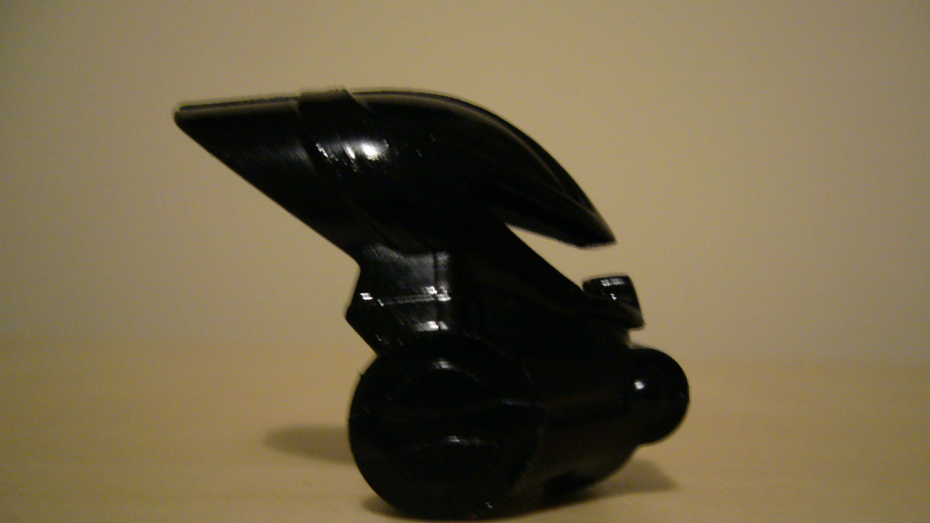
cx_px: 469
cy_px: 322
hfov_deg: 51.6
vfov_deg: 30.3
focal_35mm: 39
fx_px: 962
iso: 200
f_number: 2.8
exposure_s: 1/6
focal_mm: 5.8
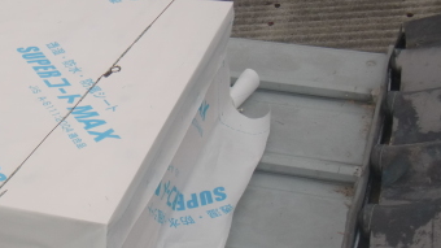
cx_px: 32
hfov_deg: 26.2
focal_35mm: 78
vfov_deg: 15.4
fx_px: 912
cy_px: 165
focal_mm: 6.66
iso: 64
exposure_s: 1/125
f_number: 3.9
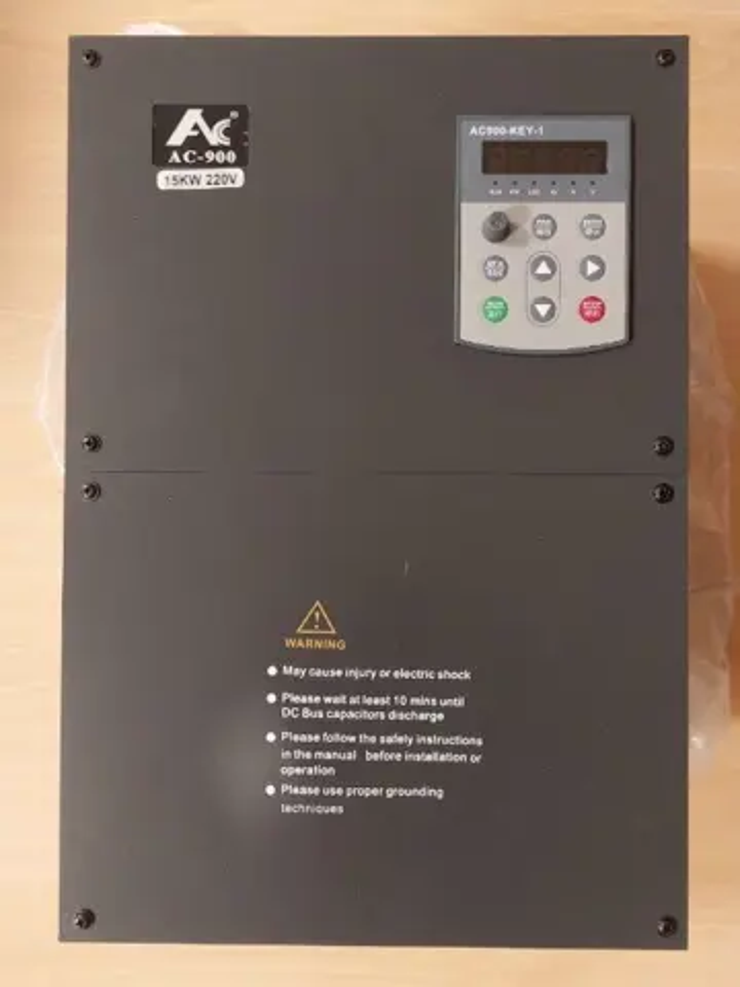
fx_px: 713
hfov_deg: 54.9
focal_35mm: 25
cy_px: 494
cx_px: 370
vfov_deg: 69.4
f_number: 1.8
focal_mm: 5.23
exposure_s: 1/25
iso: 500
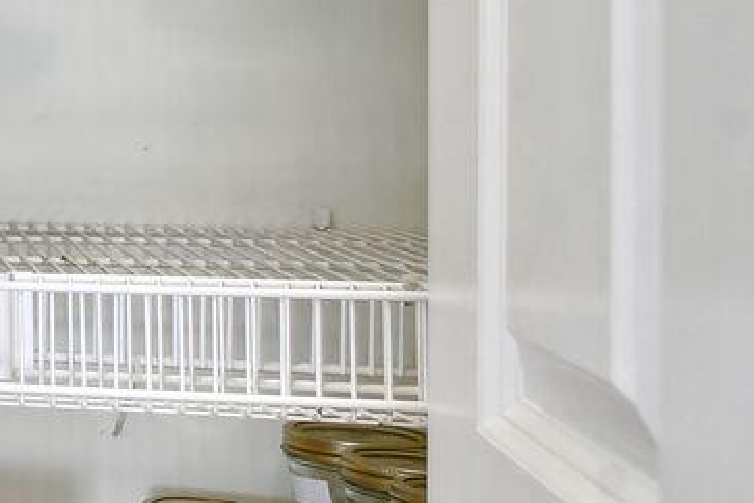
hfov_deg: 16.0
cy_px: 89
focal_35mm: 81
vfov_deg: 16.7
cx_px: -933
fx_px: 1696
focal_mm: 17
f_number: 8
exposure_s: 1/10
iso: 200
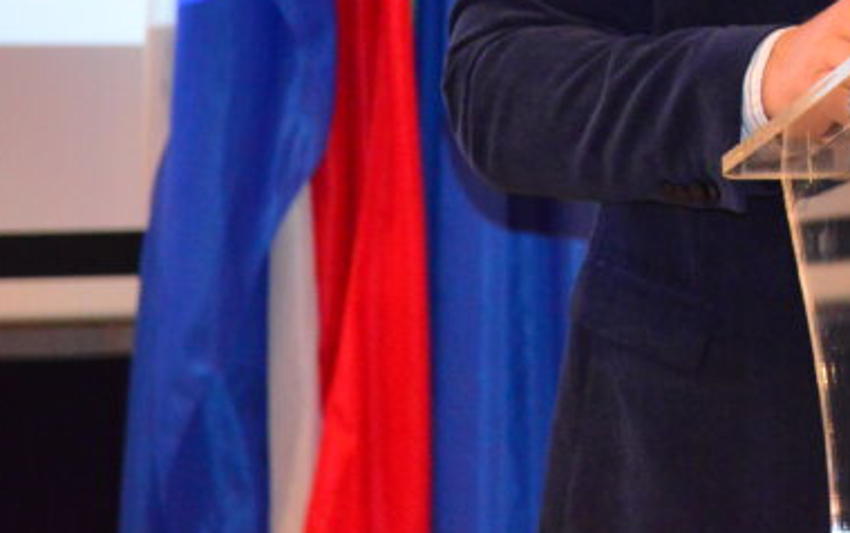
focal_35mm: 269
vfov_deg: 4.9
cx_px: 1058
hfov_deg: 7.7
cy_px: -196
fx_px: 6235
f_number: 4
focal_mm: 98
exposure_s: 1/250
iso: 6400
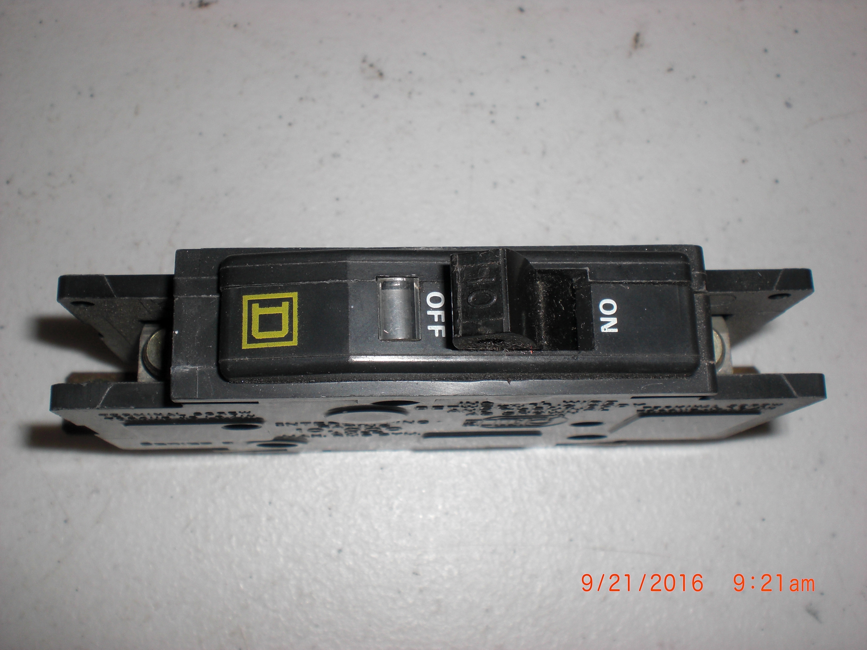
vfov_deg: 37.7
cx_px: 434
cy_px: 325
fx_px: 952
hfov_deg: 49.0
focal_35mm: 38
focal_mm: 6.3
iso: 64
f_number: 5.6
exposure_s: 1/60
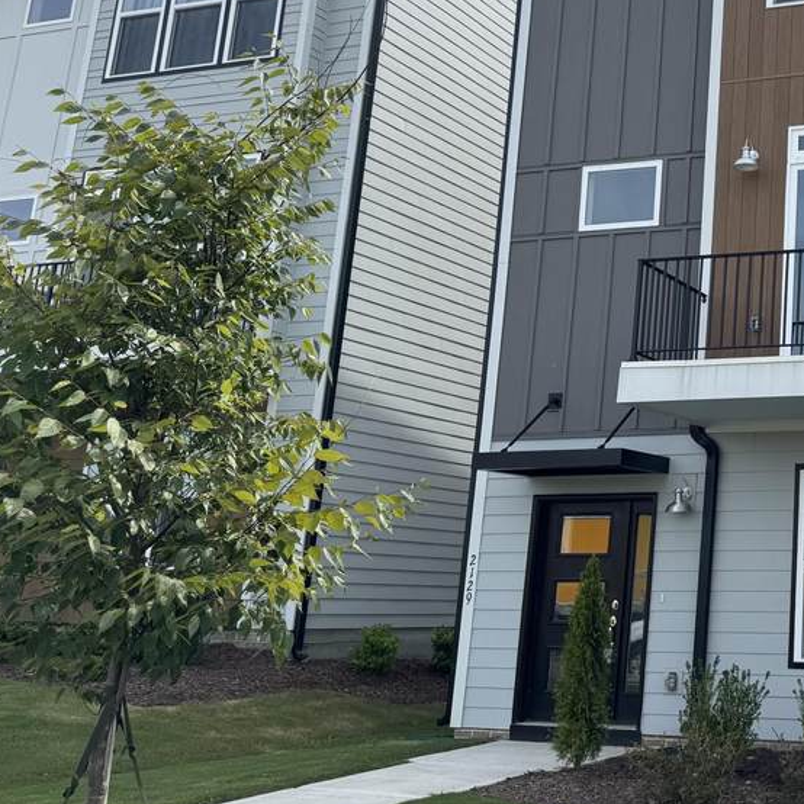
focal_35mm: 49
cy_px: 239
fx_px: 1288
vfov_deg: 34.2
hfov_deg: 30.8
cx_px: 895
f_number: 1.78
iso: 80
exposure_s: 1/2604
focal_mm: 6.76
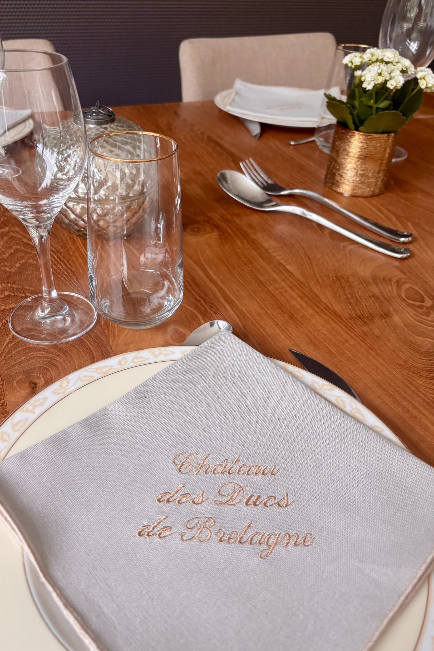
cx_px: 197
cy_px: 323
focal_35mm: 28
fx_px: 506
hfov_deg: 46.3
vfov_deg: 65.5
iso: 160
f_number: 1.6
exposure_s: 1/60
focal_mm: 5.96
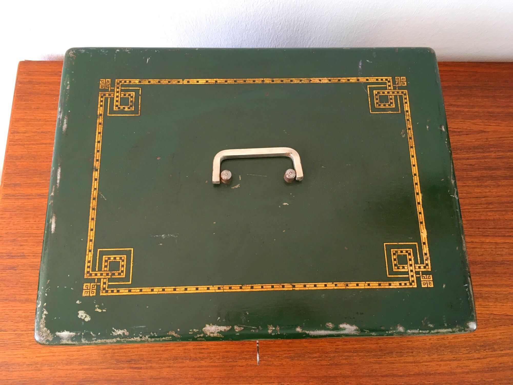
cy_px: 192
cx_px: 256
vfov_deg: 48.2
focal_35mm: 29
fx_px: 430
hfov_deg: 61.7
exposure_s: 1/33
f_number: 2.2
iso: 125
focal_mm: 4.15
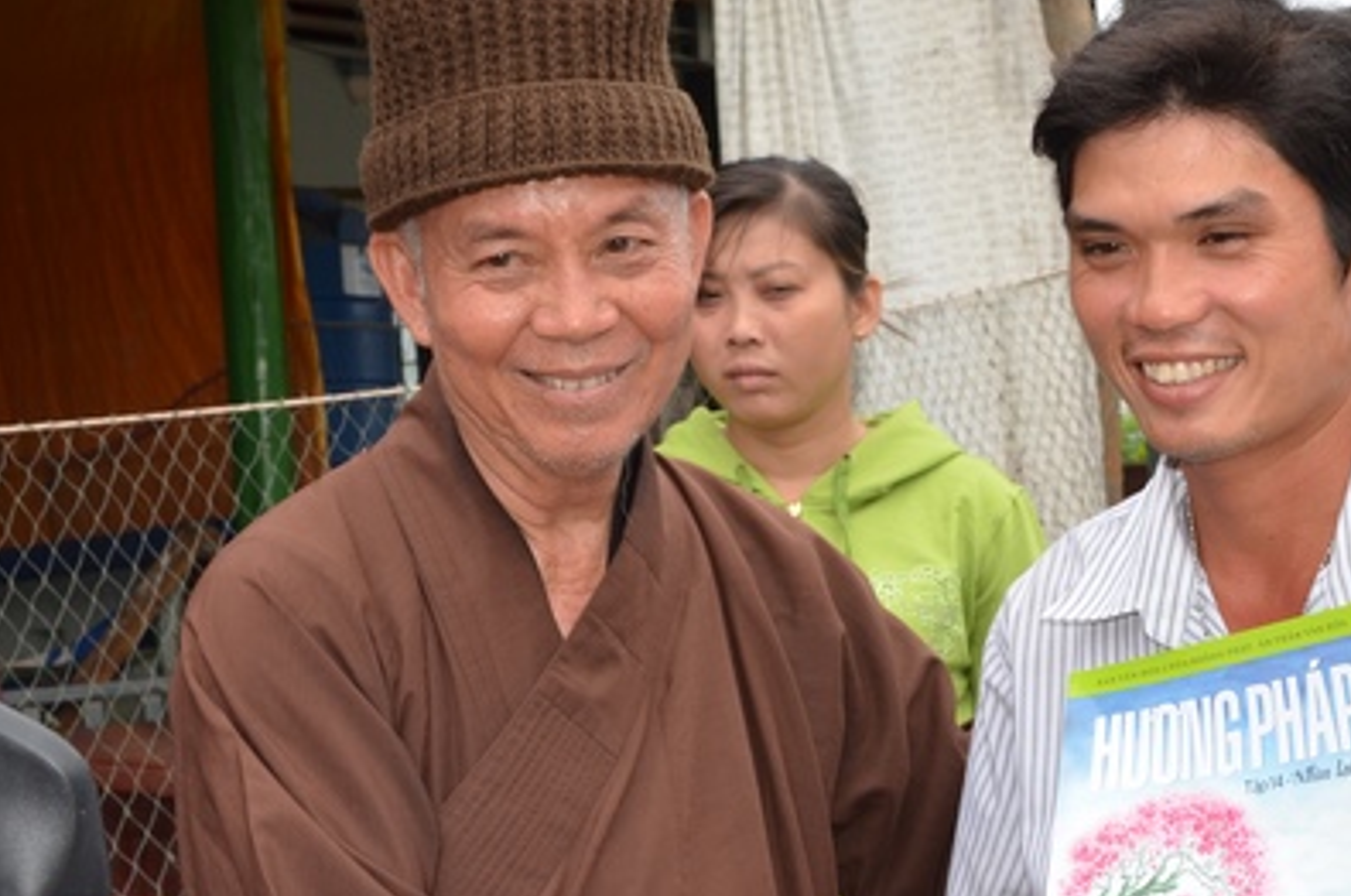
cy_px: 566
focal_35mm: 79
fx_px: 2960
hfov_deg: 25.4
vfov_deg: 17.2
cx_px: 992
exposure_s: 1/250
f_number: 10
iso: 250
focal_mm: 32
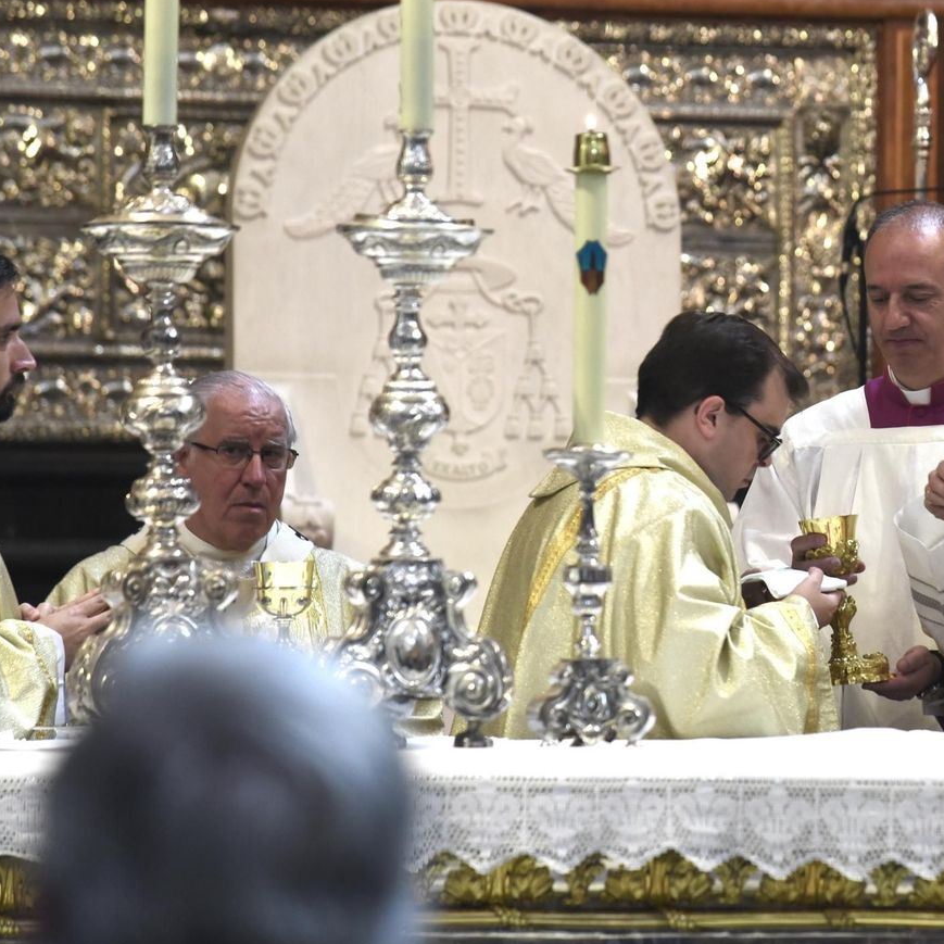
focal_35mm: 313
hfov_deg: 5.6
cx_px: 848
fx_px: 9657
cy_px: 400
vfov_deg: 5.6
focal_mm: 200
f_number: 4.5
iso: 1100
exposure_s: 1/160
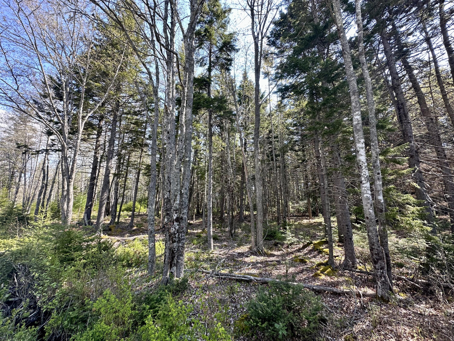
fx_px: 184
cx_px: 227
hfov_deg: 102.1
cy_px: 170
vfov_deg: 85.7
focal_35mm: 14
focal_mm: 2.22
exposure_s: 1/147
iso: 40
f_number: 2.2
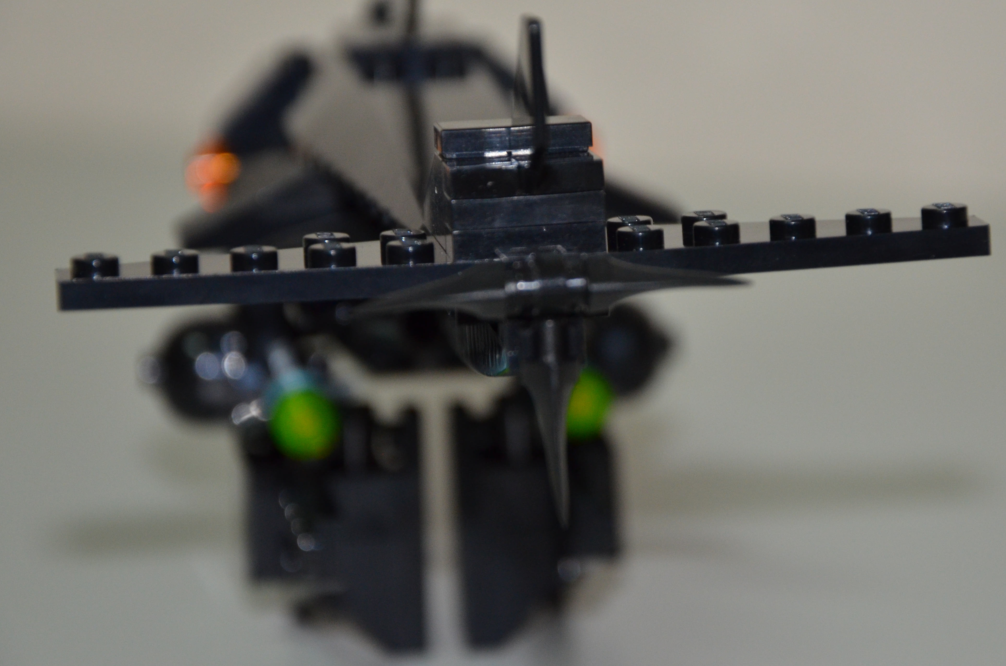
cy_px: 306
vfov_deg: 6.8
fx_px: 5595
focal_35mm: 201
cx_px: 579
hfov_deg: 10.3
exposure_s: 1/60
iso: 800
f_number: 5.6
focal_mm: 105
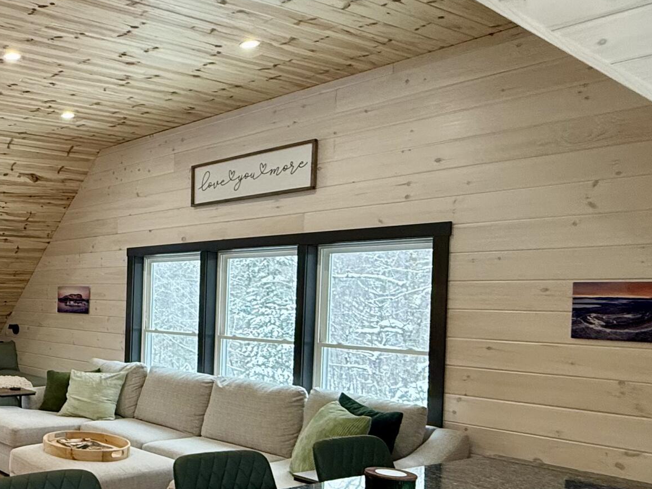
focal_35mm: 36
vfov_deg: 39.3
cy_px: 317
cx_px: -27
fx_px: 678
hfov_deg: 42.8
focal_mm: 2.22
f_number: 2.2
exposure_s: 1/120
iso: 200
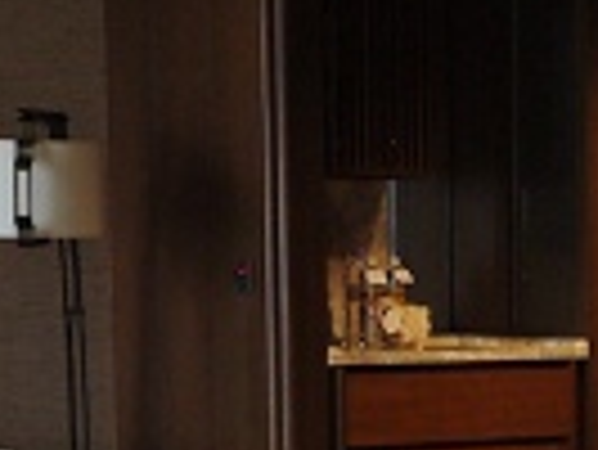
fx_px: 2334
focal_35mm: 135
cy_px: 626
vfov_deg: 10.7
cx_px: 558
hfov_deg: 14.4
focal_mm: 14
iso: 320
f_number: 2.5
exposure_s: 1/60
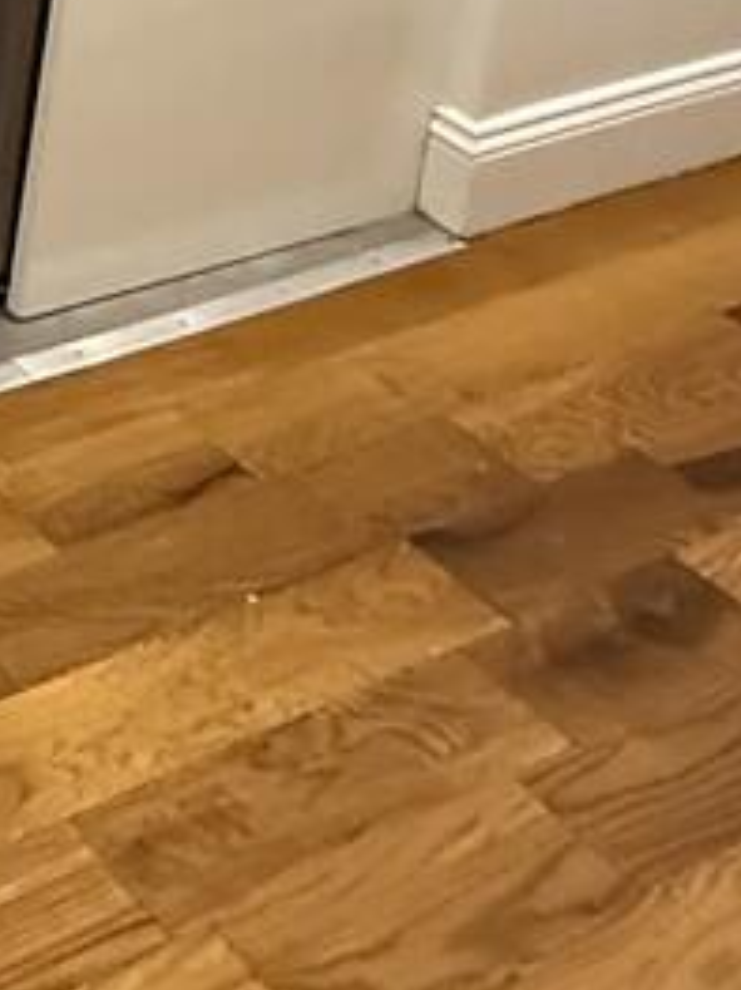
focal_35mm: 71
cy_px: -743
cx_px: -685
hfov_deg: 16.5
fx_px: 2028
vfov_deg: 20.4
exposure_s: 1/60
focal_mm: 2.22
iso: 640
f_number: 2.2
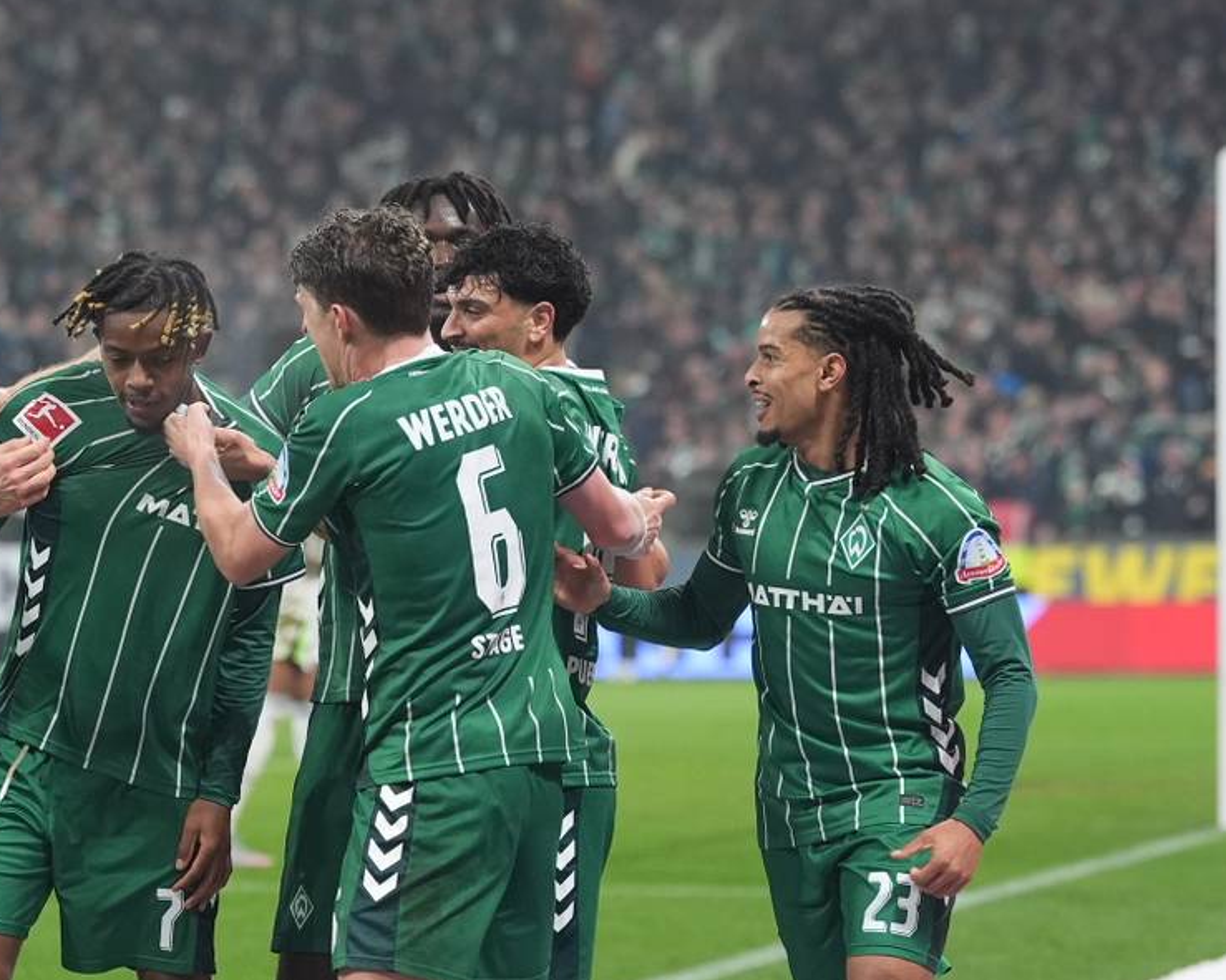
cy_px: 544
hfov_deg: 8.7
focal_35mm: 222
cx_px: 373
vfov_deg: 7.0
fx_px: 8054
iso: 2000
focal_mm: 91
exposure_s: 1/2000
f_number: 2.2
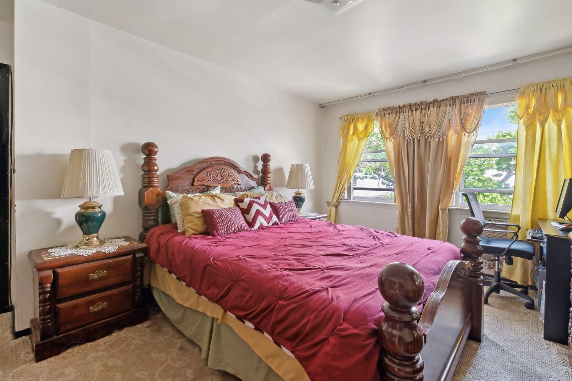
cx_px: 274
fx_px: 254
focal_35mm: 16
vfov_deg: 73.6
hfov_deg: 96.7
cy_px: 185
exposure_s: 1/6
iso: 640
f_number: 14
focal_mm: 15
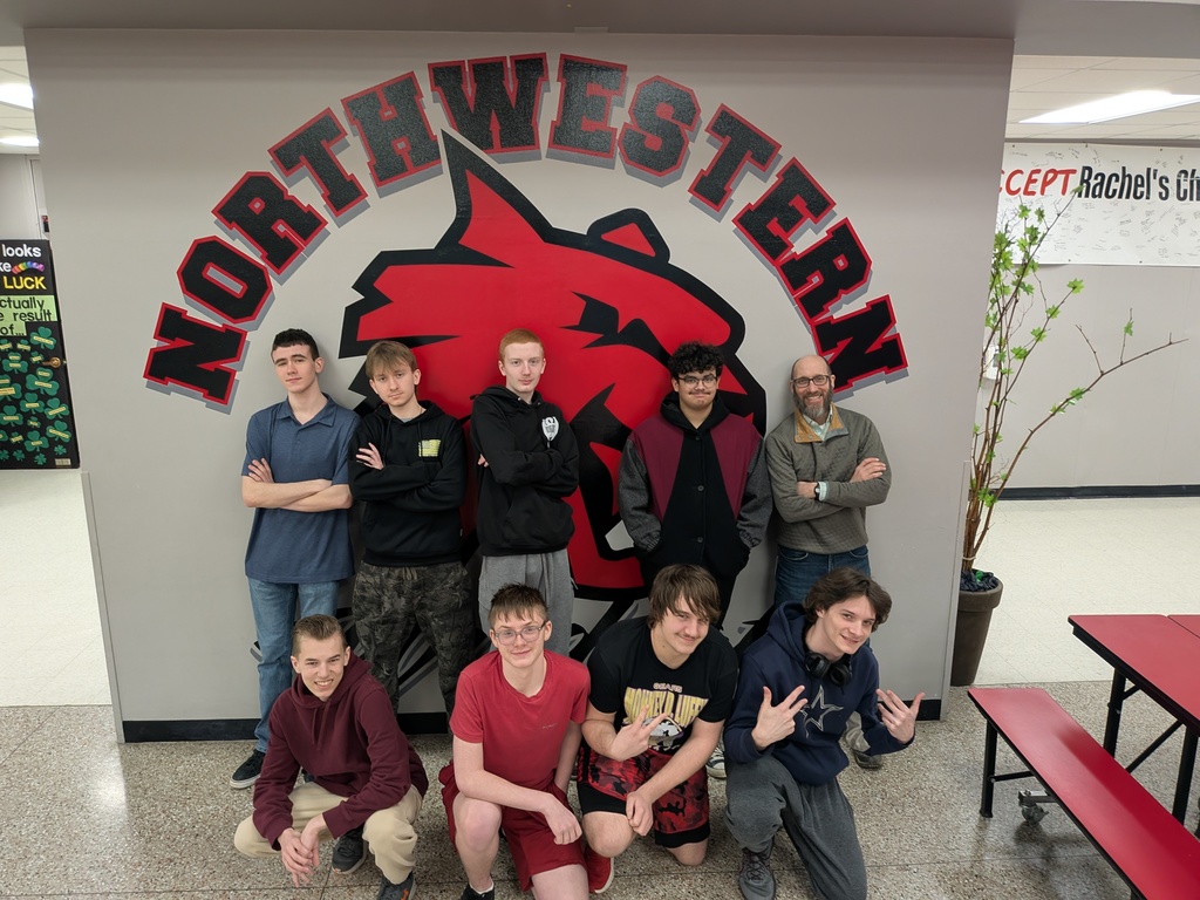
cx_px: 600
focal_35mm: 24
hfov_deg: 71.6
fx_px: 832
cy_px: 450
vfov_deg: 56.8
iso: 124
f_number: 1.7
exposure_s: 1/30
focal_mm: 4.53
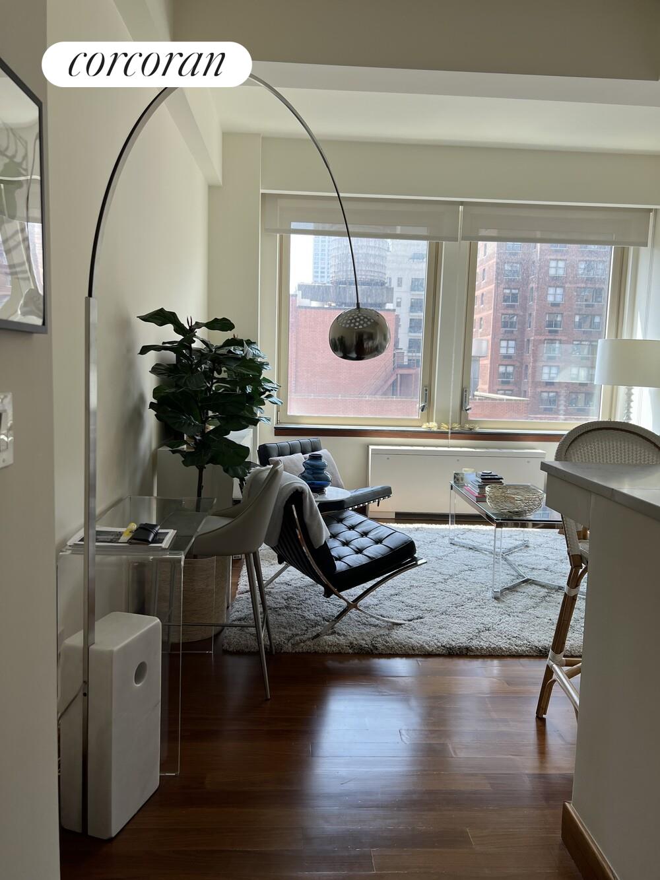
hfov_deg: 53.1
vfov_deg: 67.3
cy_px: 440
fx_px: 661
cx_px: 330
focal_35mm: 26
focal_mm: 5.7
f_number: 1.5
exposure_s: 1/380
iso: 50
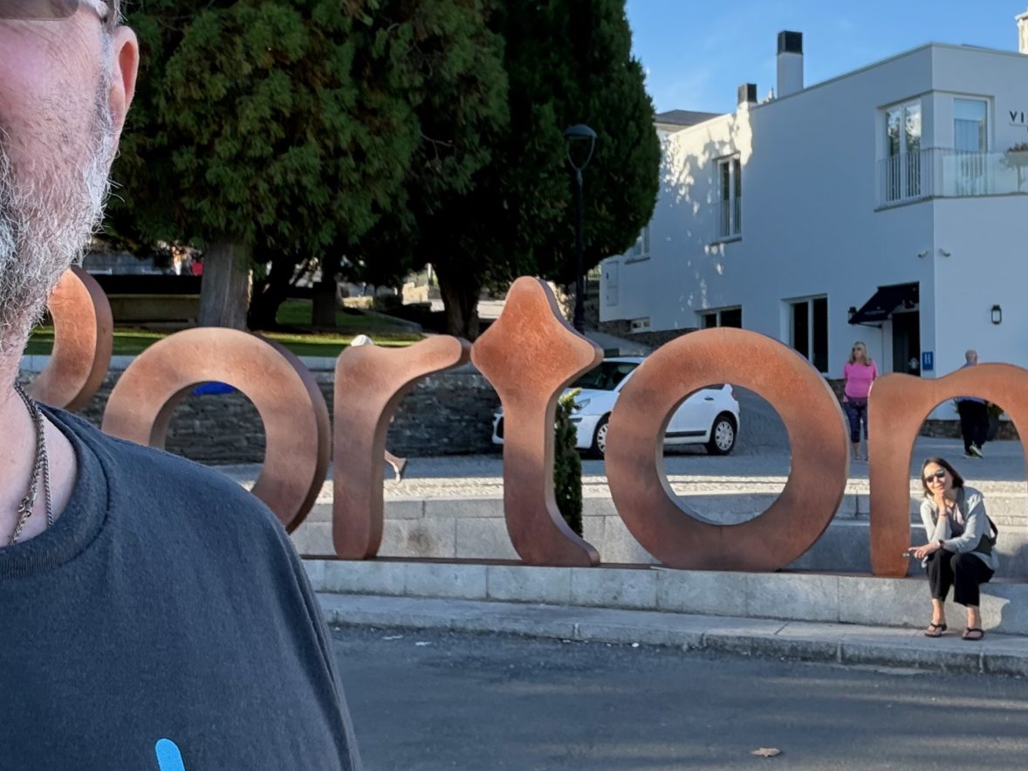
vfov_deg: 28.9
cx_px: 698
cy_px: 269
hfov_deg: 37.7
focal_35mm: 50
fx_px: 1485
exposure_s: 1/314
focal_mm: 2.69
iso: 40
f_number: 1.9
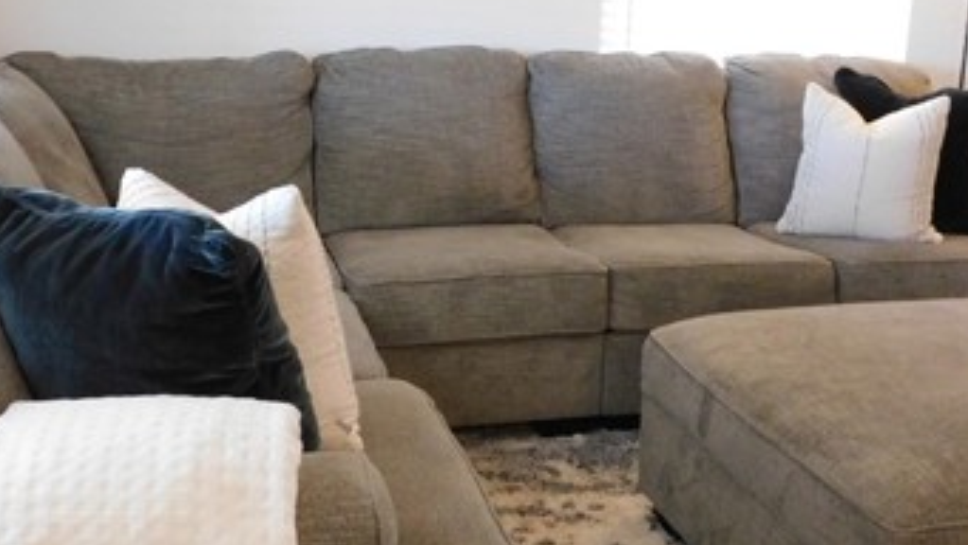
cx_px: 528
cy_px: 255
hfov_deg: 43.7
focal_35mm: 47
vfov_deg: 25.4
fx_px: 1207
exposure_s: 1/20
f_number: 3
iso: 400
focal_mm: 4
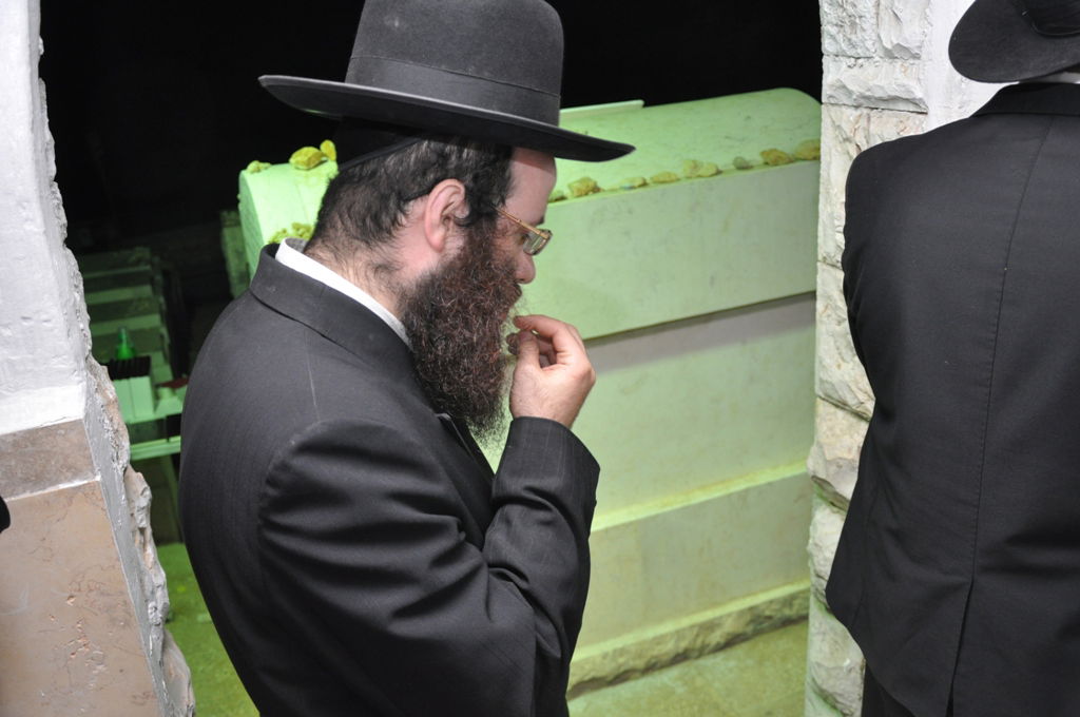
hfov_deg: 53.2
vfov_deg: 36.8
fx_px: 1079
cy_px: 358
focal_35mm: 36
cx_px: 540
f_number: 4
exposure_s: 1/60
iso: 800
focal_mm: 24
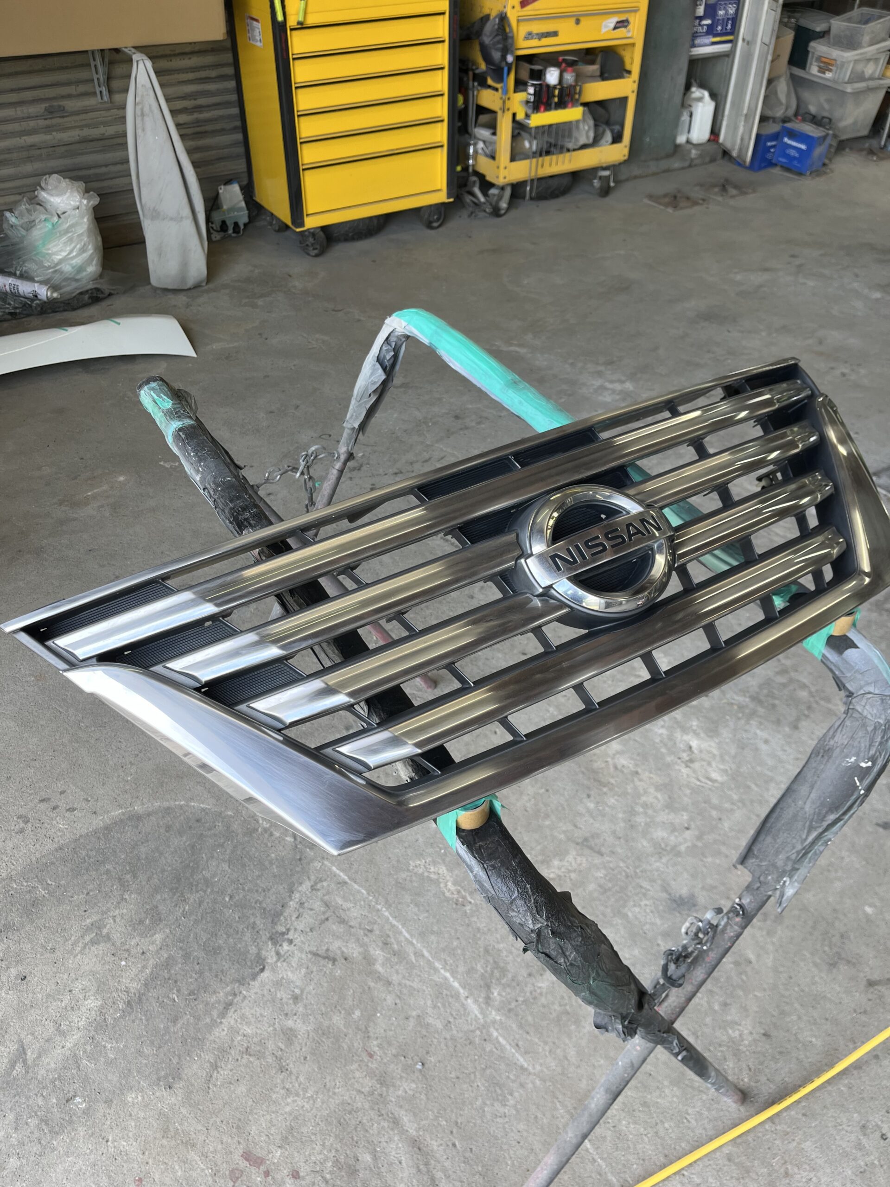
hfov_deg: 53.1
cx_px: 445
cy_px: 594
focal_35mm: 26
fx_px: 891
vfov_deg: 67.3
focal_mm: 5.1
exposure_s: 1/116
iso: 32
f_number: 1.6
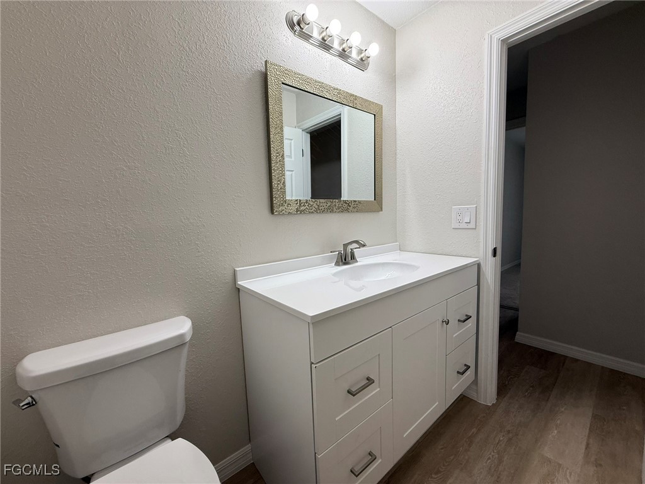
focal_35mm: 14
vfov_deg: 85.7
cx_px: 322
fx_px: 261
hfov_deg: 102.1
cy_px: 242
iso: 80
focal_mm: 2.22
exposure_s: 1/120
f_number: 2.2
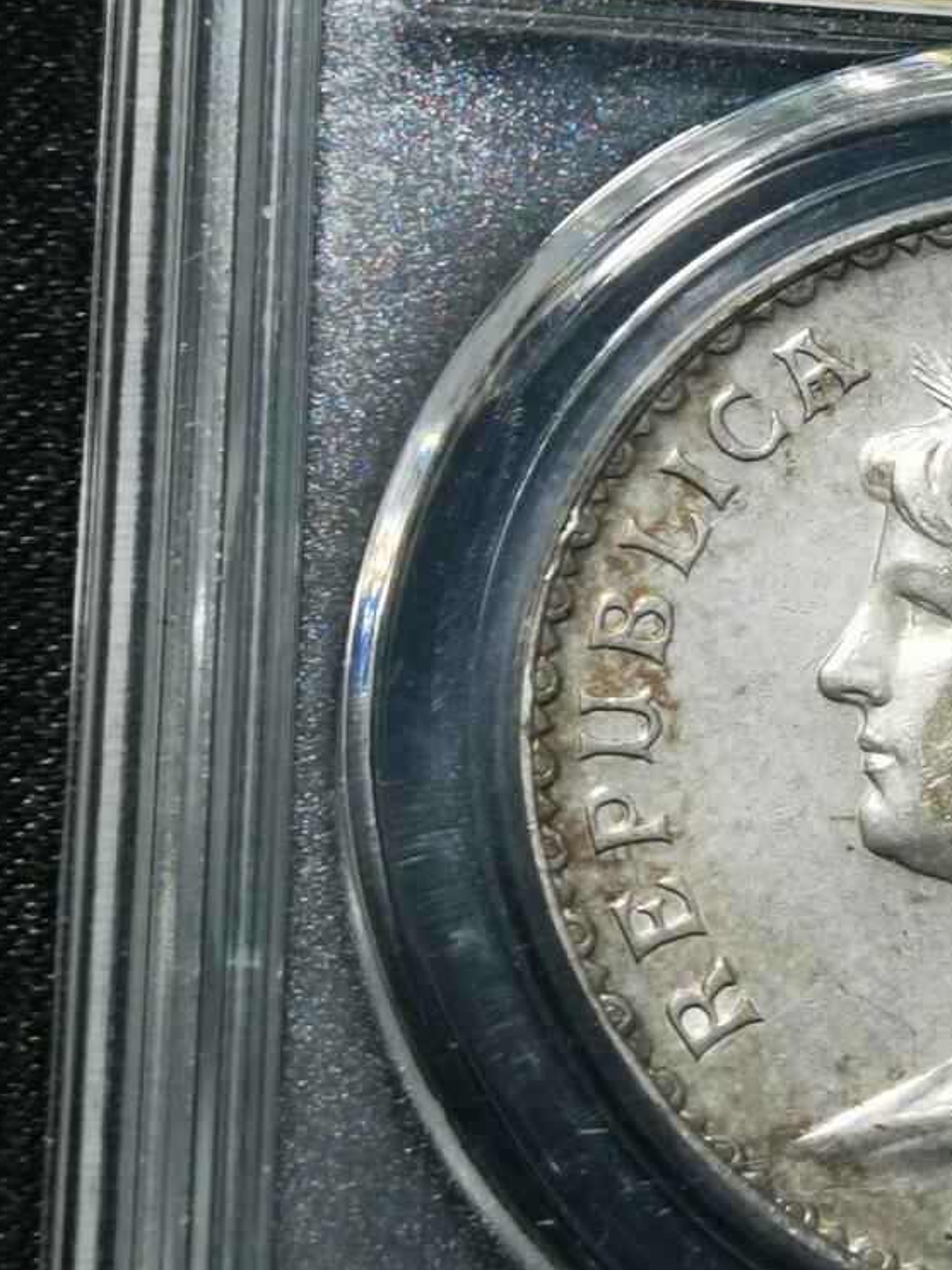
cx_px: 1065
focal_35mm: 155
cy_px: 513
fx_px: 5685
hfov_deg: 9.5
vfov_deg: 12.7
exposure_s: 1/100
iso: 100
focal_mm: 6.67
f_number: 1.9
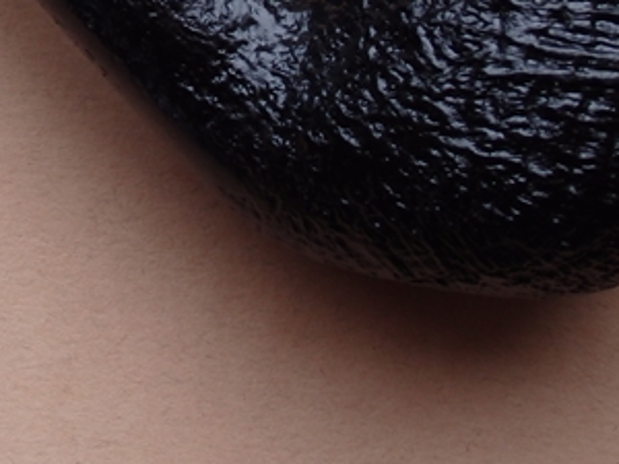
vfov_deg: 9.1
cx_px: 80
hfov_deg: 12.3
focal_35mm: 160
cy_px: -115
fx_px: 2861
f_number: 4.2
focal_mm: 10.8
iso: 125
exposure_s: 1/6
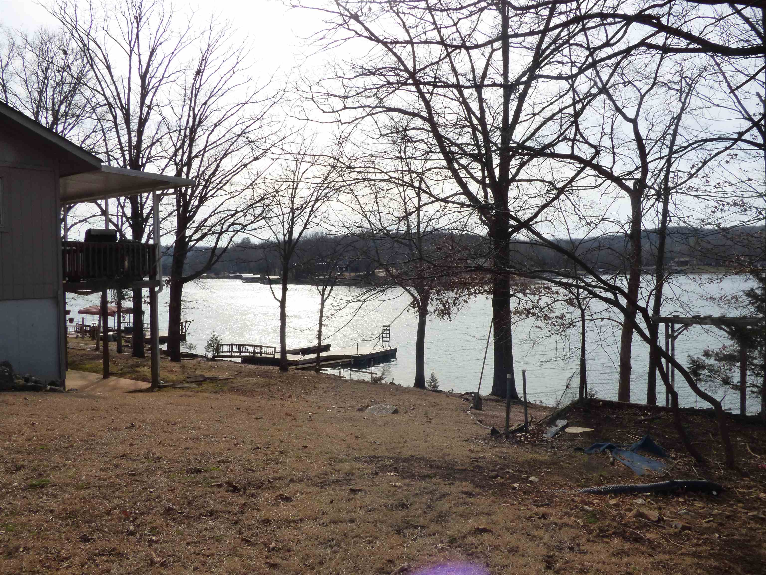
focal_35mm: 26
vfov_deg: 53.1
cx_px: 383
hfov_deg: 67.3
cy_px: 288
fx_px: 575
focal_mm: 4.61
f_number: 6.3
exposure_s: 1/800
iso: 200
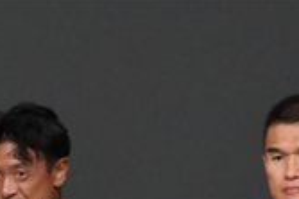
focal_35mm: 1742
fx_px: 14454
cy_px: 459
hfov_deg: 1.2
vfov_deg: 0.8
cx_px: -205
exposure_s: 1/400
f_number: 5.6
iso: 5000
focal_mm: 250
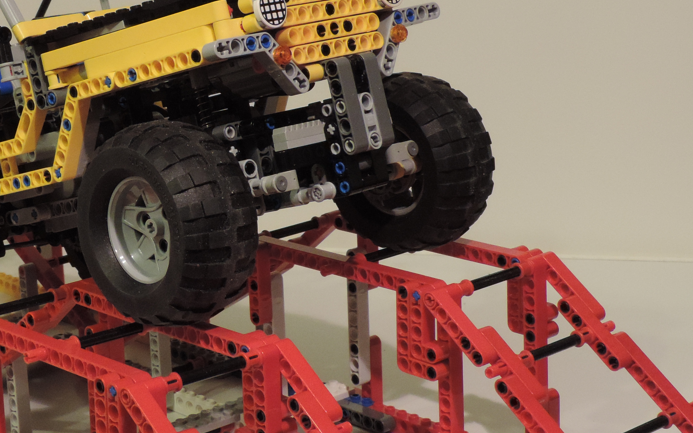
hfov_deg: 23.1
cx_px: 113
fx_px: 1662
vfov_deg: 14.8
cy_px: 144
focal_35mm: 88
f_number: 3.4
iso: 400
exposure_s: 1/20
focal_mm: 7.6
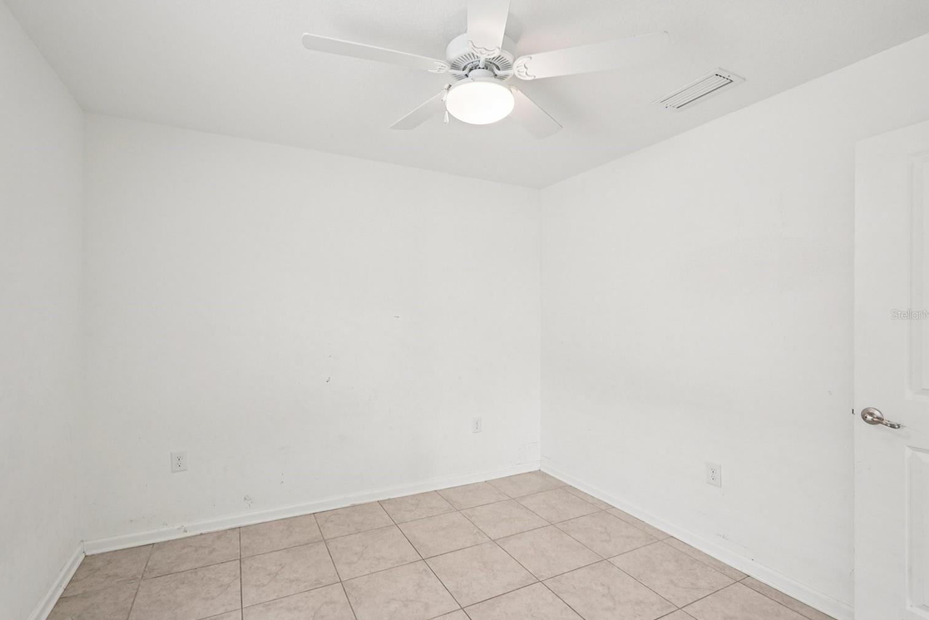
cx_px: 453
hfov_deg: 93.3
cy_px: 314
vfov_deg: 70.4
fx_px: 439
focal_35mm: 17
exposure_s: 1/15
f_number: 8
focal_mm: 16
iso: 400
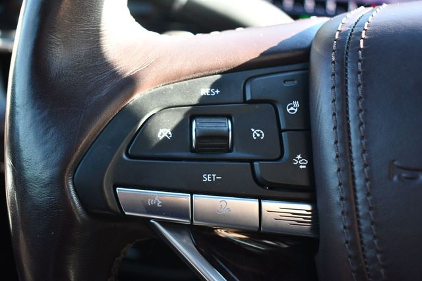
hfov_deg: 43.6
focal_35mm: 45
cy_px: 140
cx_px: 211
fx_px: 527
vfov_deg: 29.8
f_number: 4.2
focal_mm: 30
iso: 1100
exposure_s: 1/125
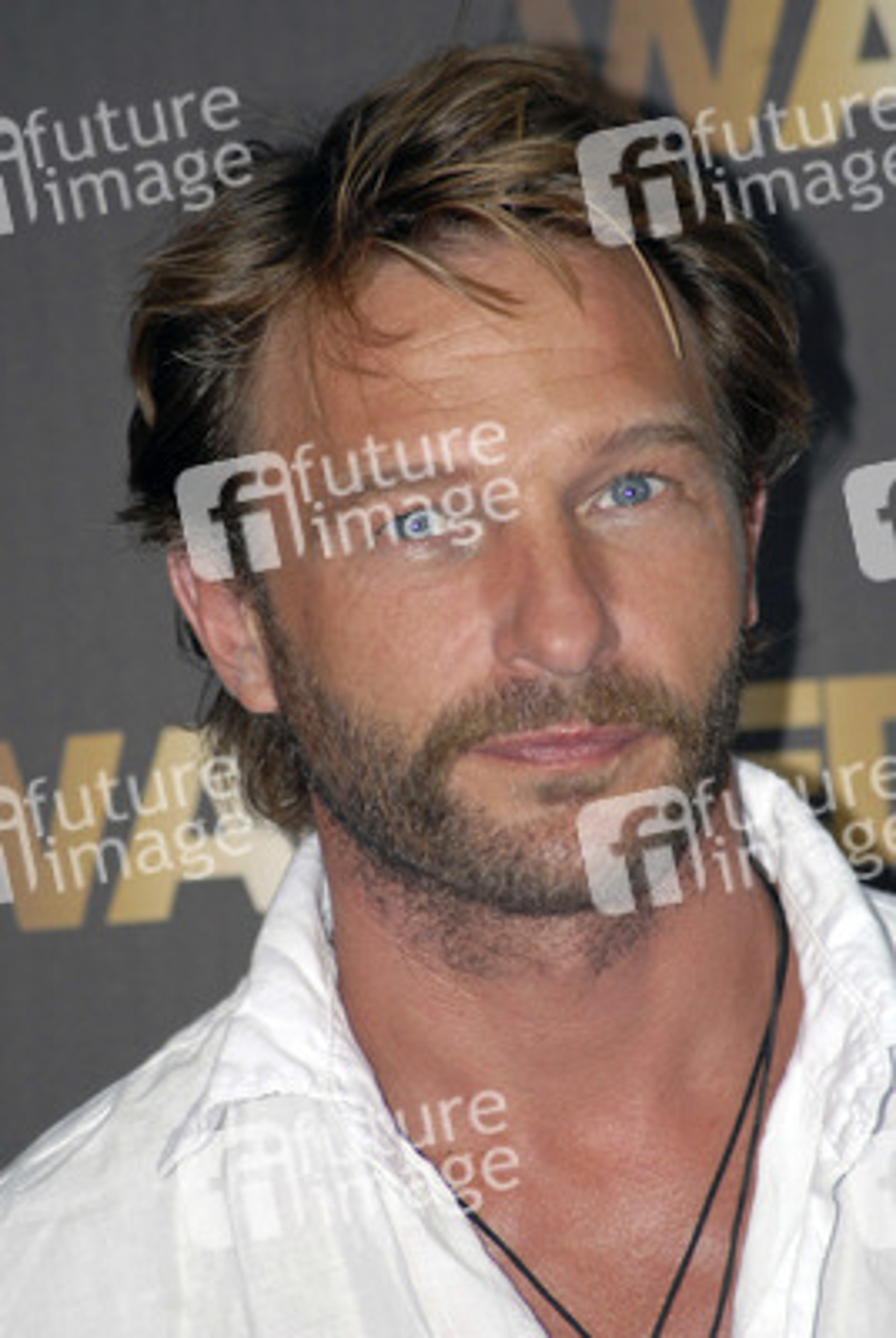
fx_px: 13951
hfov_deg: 3.7
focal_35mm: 375
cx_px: 448
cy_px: 669
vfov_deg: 5.5
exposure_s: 1/125
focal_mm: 250
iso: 640
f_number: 5.6
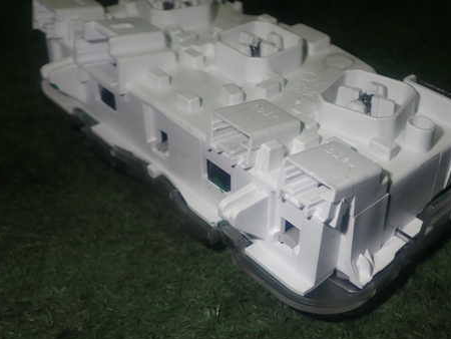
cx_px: 275
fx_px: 626
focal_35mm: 48
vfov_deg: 30.3
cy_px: 161
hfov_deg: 39.4
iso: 200
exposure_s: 1/40
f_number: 7.1
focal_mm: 6.37
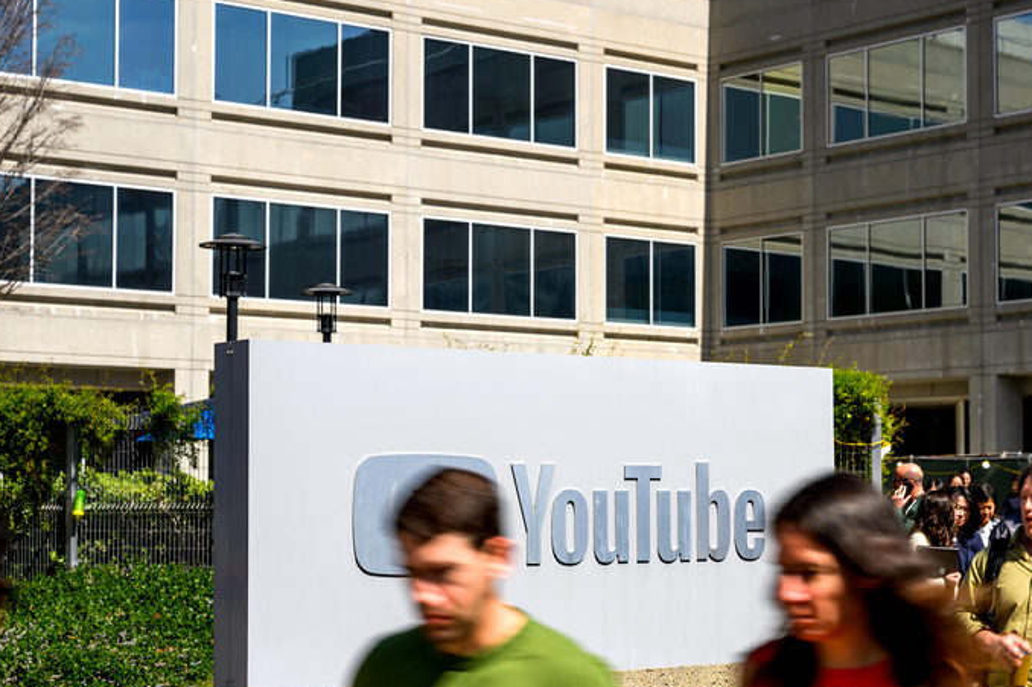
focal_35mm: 71
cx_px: 711
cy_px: 376
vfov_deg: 19.2
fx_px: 2034
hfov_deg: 28.2
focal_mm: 47
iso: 100
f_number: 4.8
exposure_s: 1/15
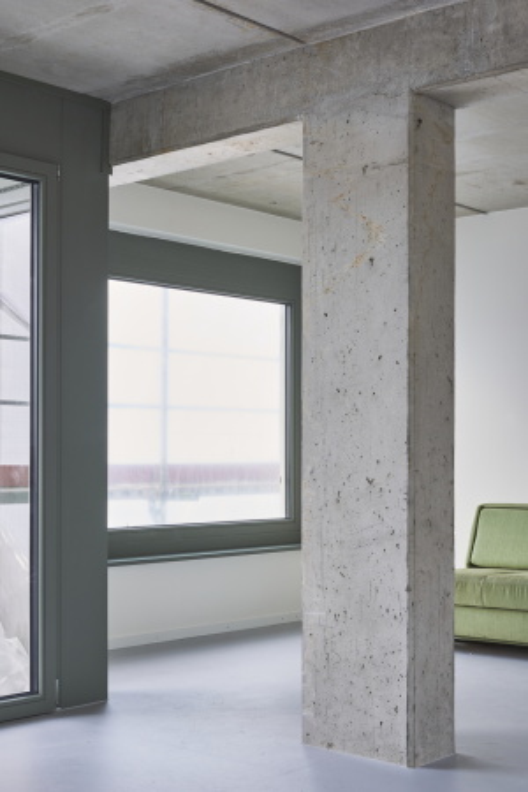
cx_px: 264
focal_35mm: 50
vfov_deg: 39.6
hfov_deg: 27.0
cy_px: 396
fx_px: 1100
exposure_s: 1.3
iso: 100
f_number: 16
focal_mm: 50
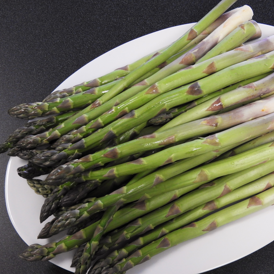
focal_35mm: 59
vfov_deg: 29.1
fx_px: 528
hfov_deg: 28.9
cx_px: 174
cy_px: 137
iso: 400
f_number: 4
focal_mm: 9
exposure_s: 1/25
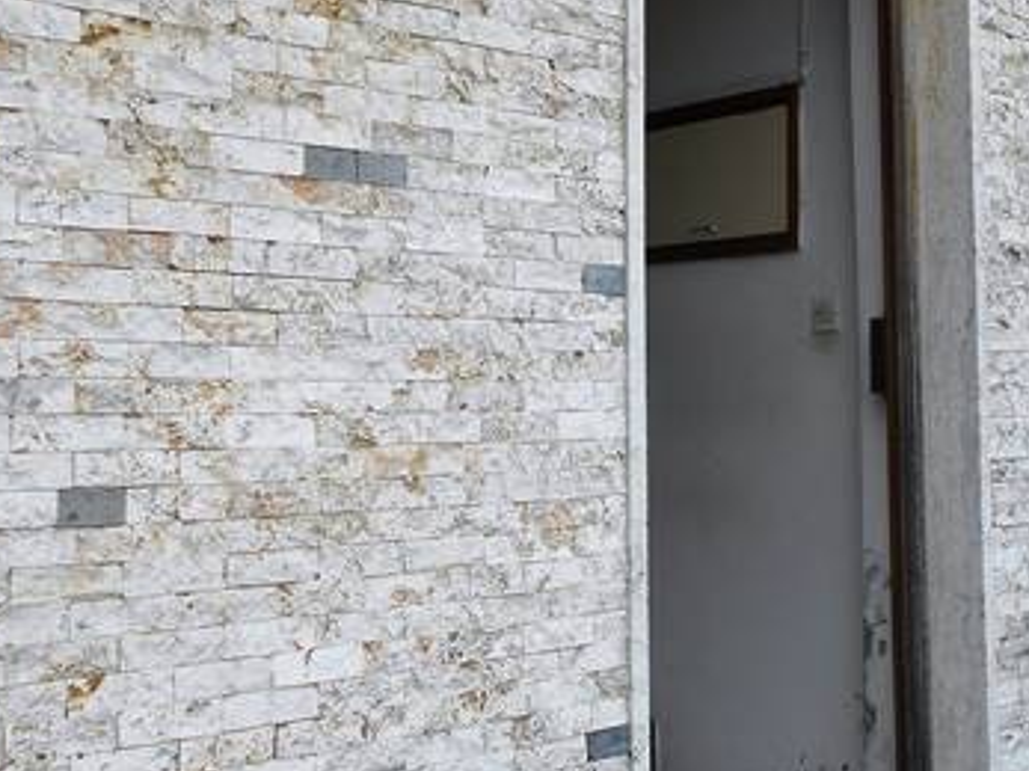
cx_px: 721
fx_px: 1426
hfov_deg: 39.0
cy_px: 261
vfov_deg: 30.0
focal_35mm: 48
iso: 80
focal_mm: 4.6
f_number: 3.2
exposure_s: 1/200
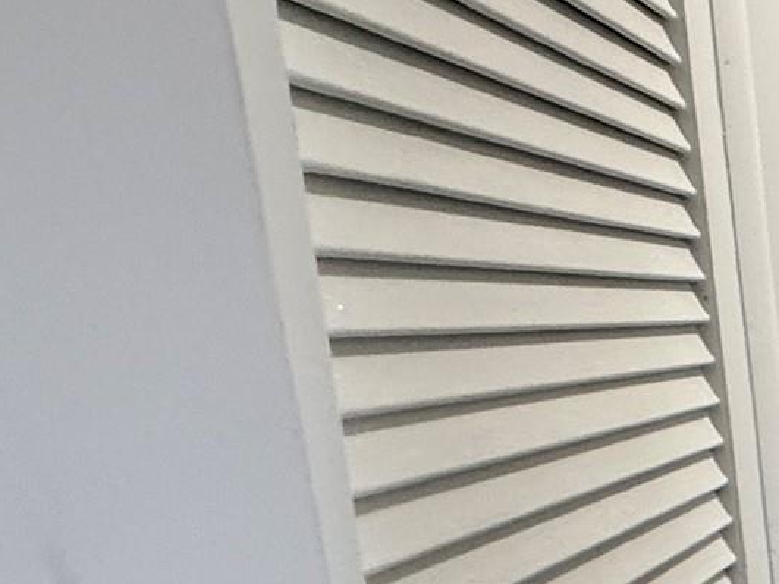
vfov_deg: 26.1
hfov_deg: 20.8
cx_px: 1471
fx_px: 1215
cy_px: 537
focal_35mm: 54
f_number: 2.2
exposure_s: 1/60
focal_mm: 2.22
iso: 400
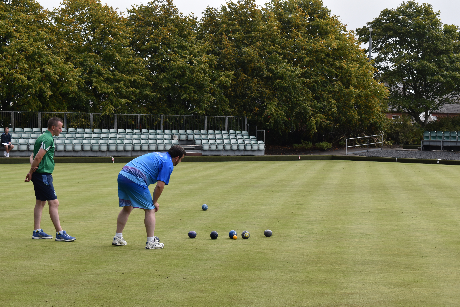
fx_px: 1054
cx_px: 230
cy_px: 154
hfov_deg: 24.6
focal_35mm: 82
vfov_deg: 16.6
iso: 200
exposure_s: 1/320
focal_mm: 55
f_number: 9
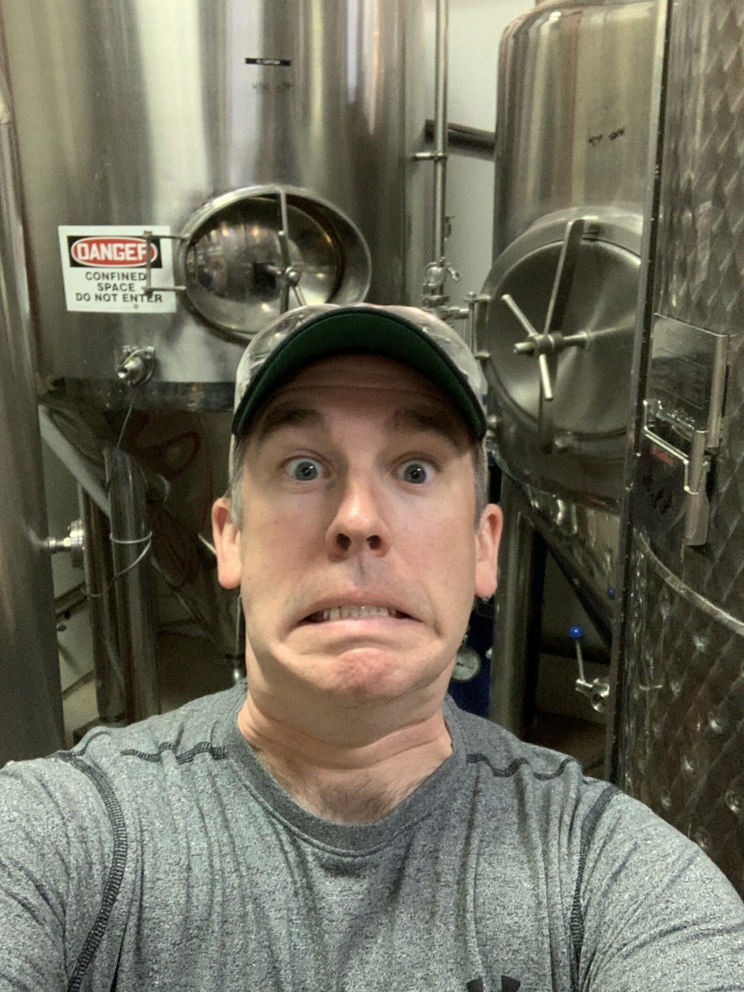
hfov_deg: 44.2
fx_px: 917
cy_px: 496
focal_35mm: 32
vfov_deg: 56.8
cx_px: 372
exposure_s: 1/30
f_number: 2.2
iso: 400
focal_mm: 2.87
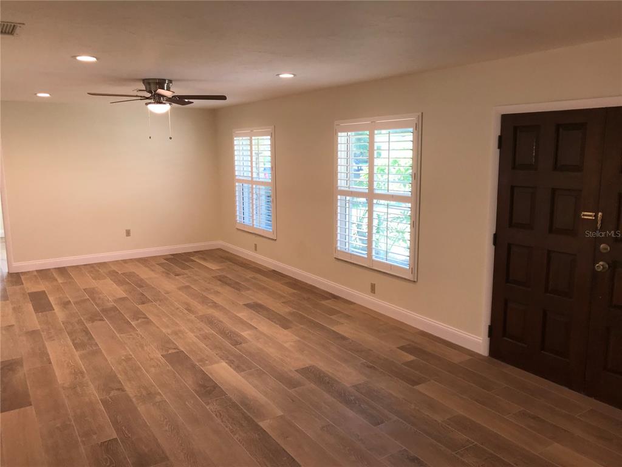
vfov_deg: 49.7
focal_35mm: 28
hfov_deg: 63.4
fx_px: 503
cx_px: 311
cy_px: 234
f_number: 1.8
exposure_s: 1/60
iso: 20
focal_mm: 3.99
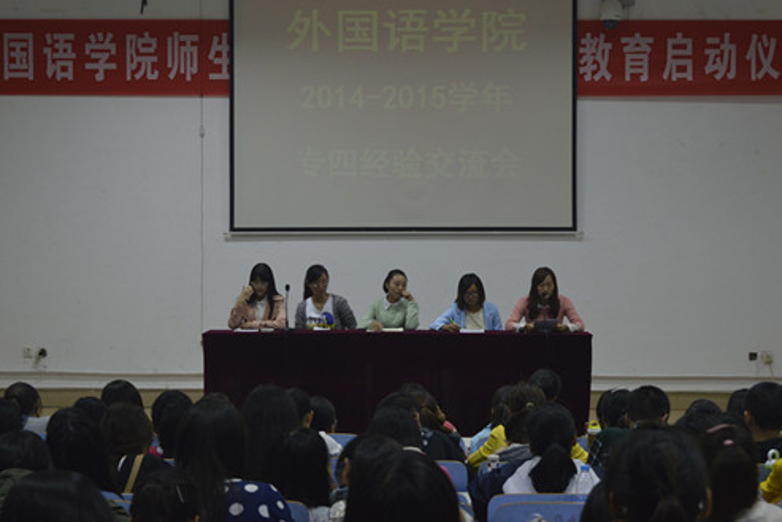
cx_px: 395
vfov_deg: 16.4
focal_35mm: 84
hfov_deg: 24.3
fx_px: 1814
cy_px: 261
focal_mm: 55
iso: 720
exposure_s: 1/15
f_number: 5.6
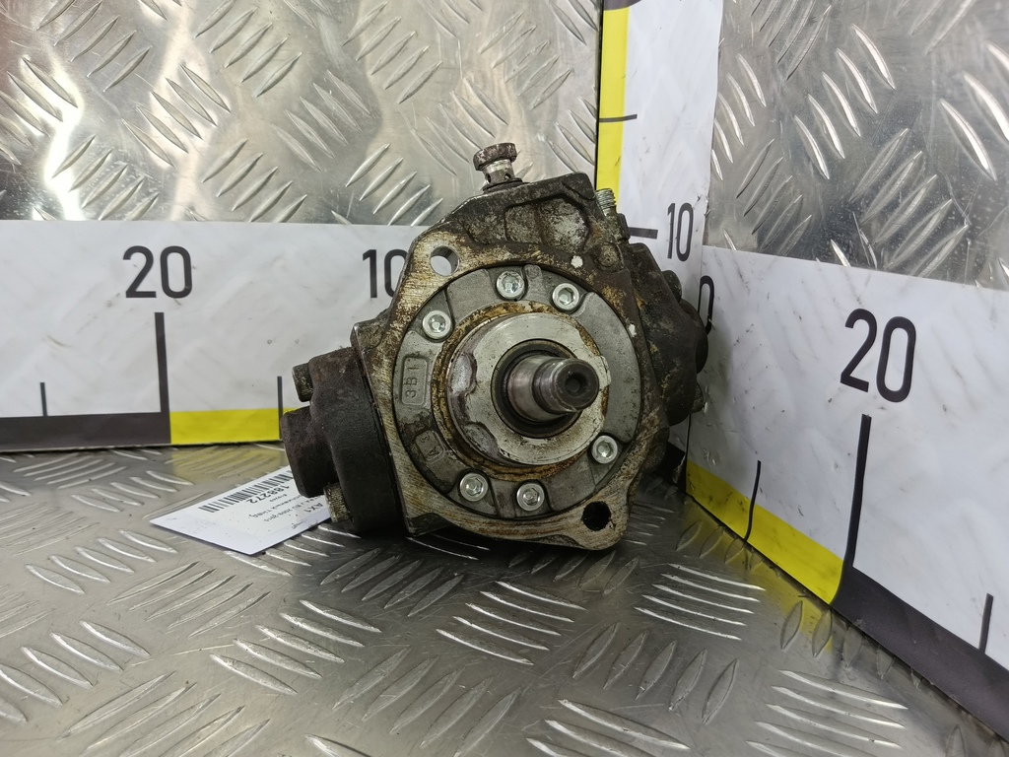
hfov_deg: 65.3
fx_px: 787
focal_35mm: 27
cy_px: 378
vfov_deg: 51.4
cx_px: 504
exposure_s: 1/50
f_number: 1.6
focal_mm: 4.11
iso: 130
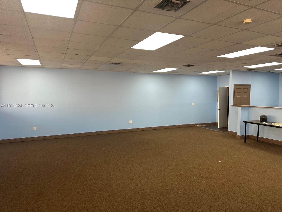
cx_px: 141
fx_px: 196
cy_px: 106
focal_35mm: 24
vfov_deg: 56.8
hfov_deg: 71.6
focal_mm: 6.86
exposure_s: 1/120
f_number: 1.78
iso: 125
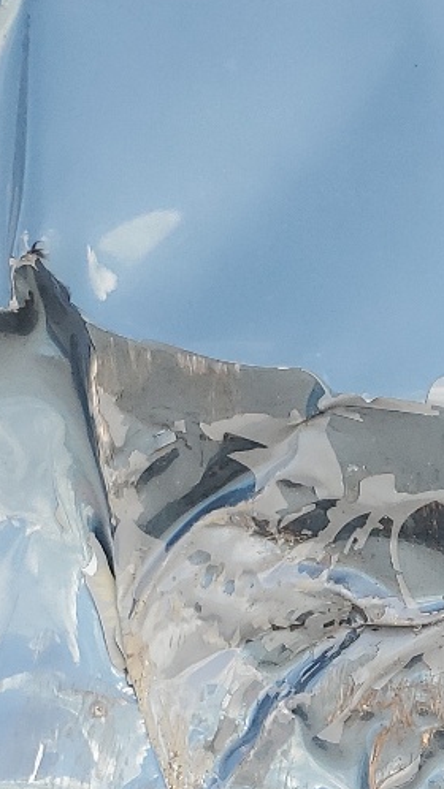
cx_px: 1047
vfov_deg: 22.5
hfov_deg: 11.2
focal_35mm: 91
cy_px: 791
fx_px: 1905
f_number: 1.5
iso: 50
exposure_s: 1/417
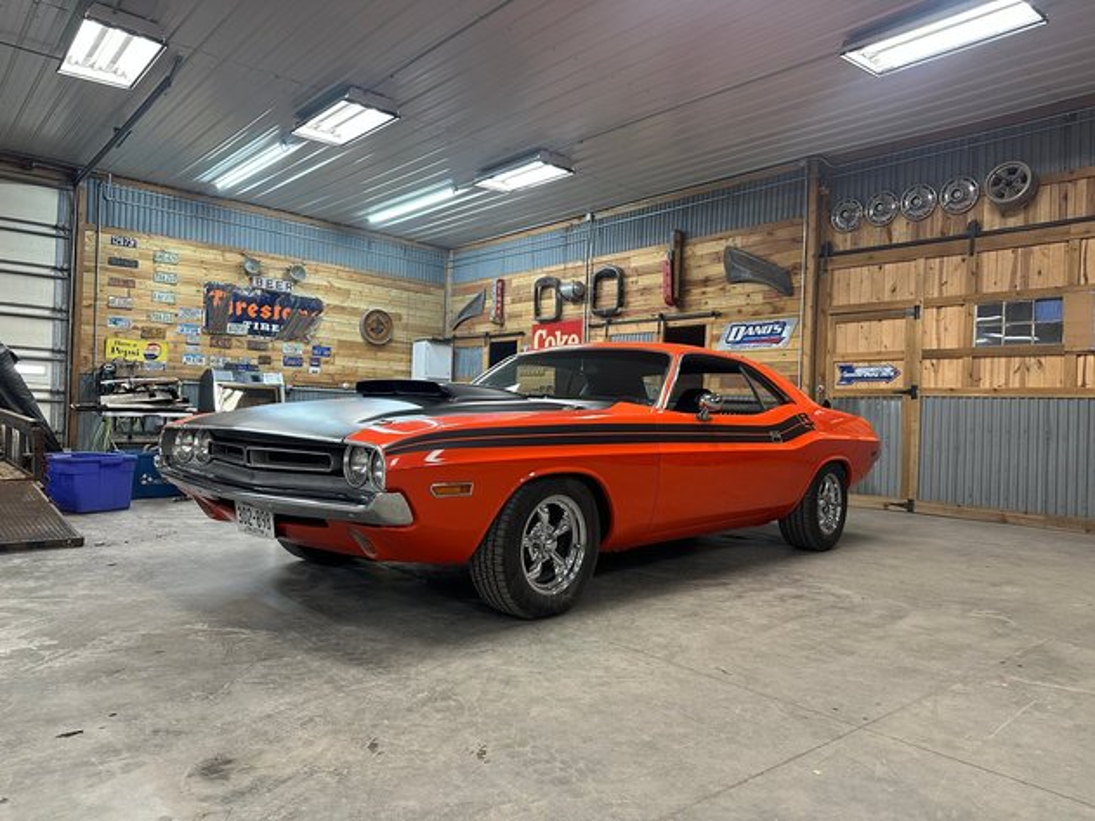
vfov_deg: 56.8
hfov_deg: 71.6
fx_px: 759
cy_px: 410
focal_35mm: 24
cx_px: 548
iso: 250
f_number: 1.78
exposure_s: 1/60
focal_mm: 6.86
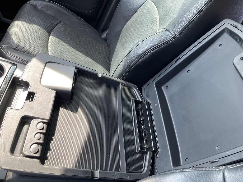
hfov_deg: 69.4
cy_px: 91
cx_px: 122
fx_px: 175
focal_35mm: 25
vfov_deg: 54.9
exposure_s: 1/121
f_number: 1.6
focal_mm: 5.1
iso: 50
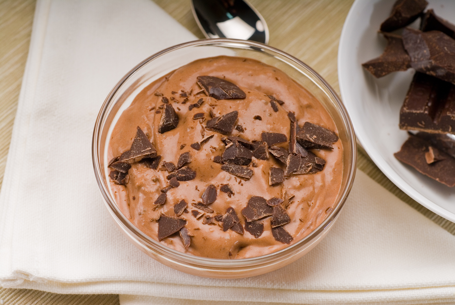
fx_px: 1139
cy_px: 152
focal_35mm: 90
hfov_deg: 22.6
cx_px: 228
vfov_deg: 15.2
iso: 100
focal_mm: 60
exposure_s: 1/250
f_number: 8
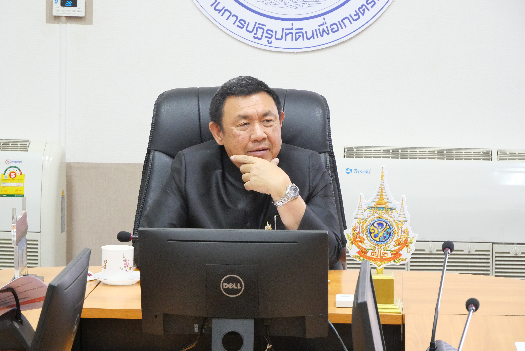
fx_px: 1809
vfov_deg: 11.1
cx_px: 262
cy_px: 176
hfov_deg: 16.5
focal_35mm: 124
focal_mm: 60
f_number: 5.6
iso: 3200
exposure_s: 1/25
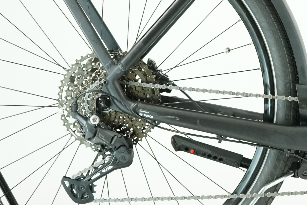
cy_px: -17
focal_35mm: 184
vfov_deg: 7.4
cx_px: 415
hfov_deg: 10.9
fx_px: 1569
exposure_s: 1/200
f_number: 5
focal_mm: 56
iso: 2500
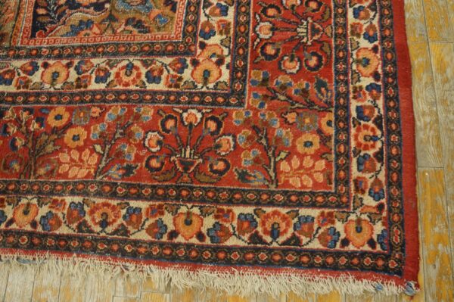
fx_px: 340
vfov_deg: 47.9
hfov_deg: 67.4
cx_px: 227
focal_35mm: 27
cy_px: 151
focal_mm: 18
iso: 1250
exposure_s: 1/60
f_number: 4
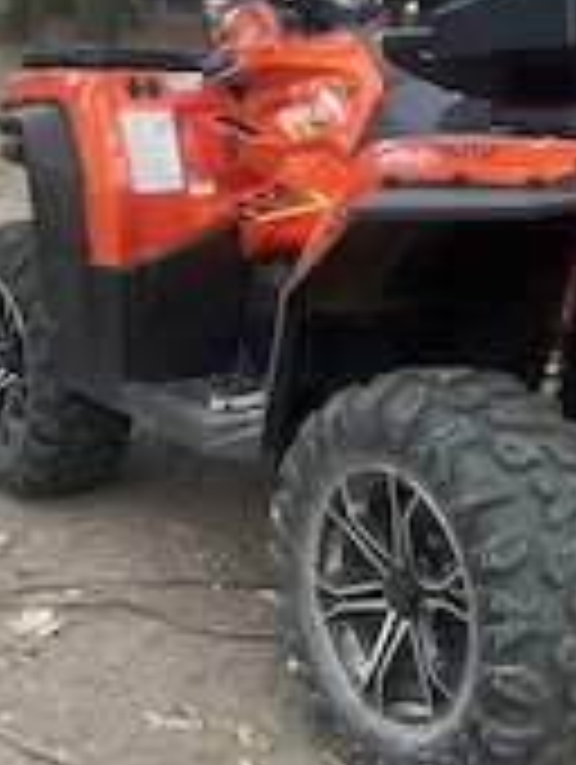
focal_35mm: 61
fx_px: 1350
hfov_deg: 23.8
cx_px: 446
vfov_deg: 31.6
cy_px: 338
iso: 250
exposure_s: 1/60
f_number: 1.5
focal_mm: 5.7
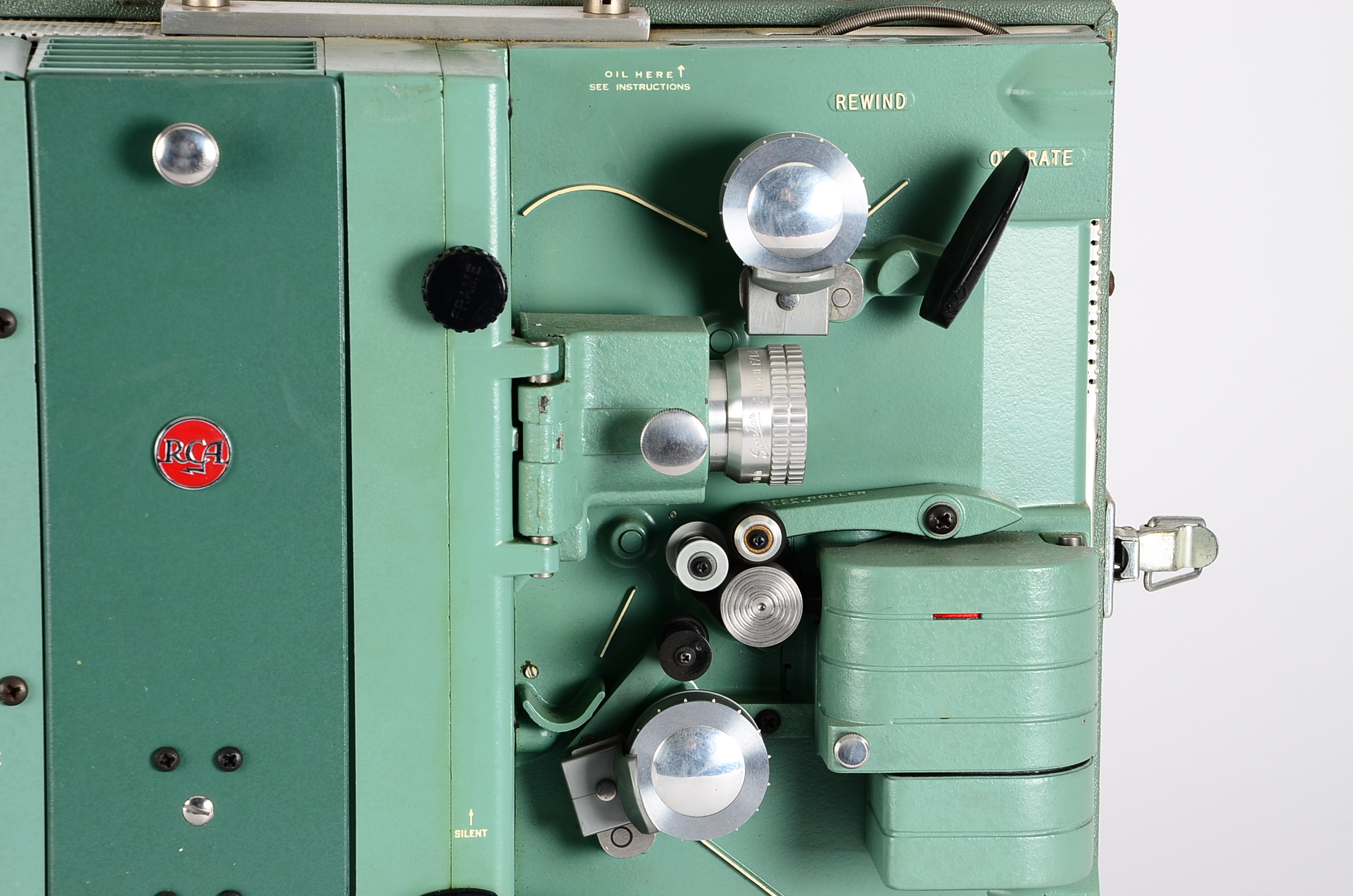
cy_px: 475
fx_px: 5401
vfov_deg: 9.5
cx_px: 719
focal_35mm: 144
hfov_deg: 14.3
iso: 100
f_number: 13
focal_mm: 90
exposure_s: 1/100
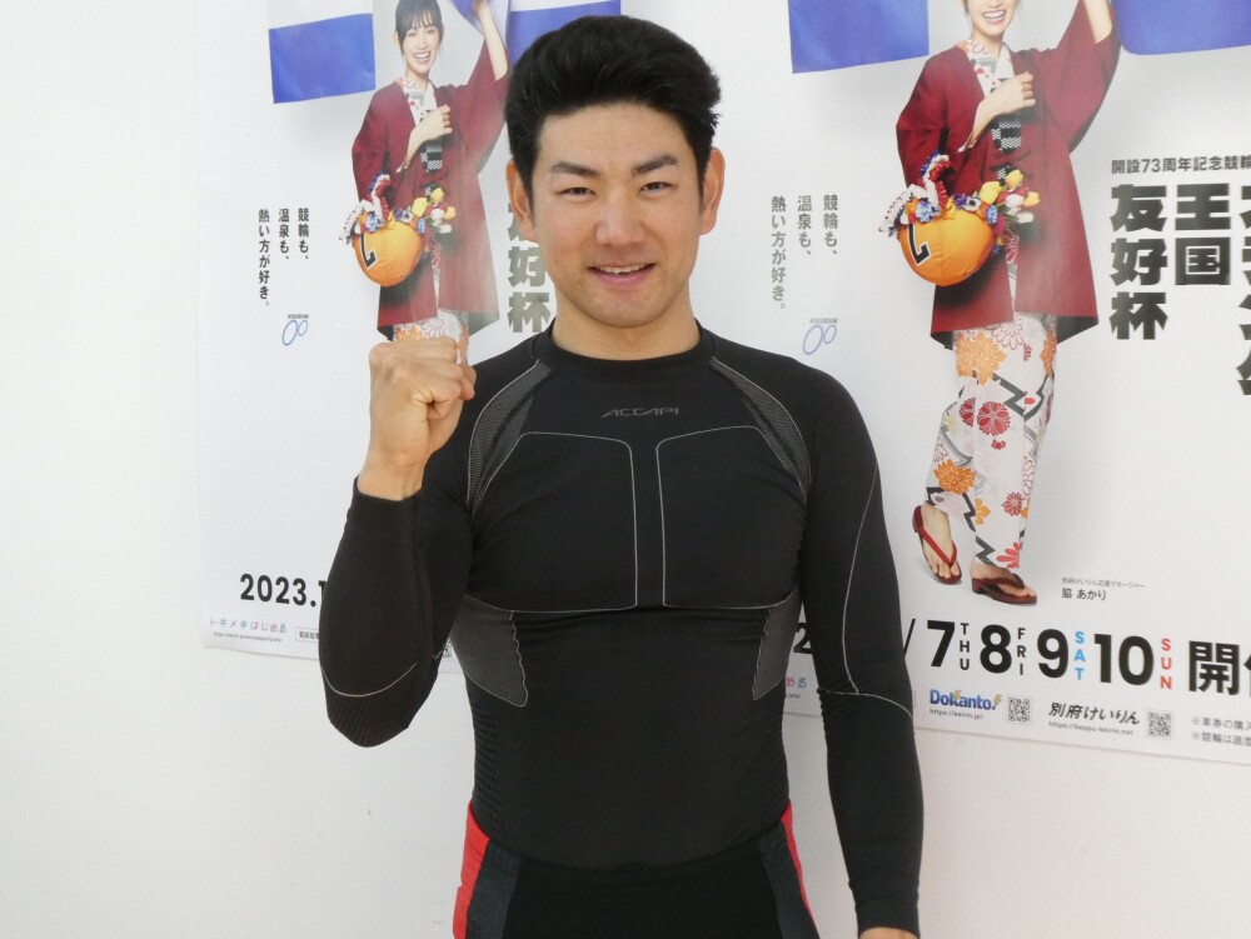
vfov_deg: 27.1
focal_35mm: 54
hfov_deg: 35.5
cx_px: 626
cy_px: 470
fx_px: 1952
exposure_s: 1/80
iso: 640
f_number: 4.1
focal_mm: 9.6
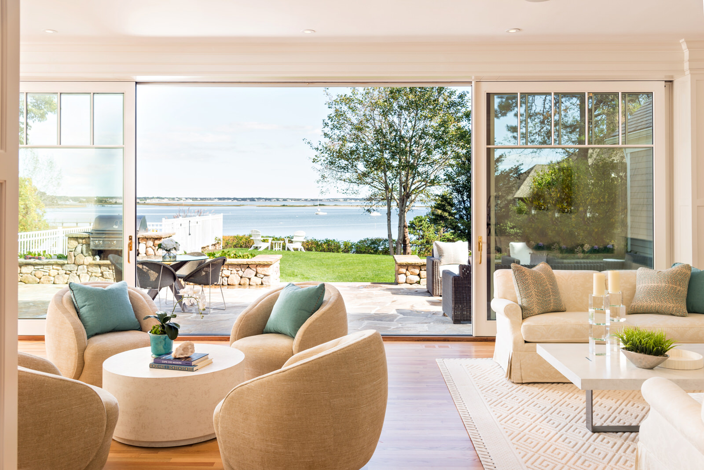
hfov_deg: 58.7
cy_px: 235
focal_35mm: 32
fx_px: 626
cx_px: 352
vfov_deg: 41.1
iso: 80
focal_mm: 32
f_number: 6.3
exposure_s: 1/80
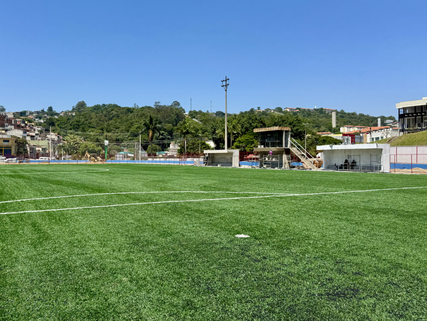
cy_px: 156
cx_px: 167
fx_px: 370
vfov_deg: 46.8
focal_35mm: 30
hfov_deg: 59.4
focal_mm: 6.76
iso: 80
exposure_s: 1/4049
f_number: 1.78
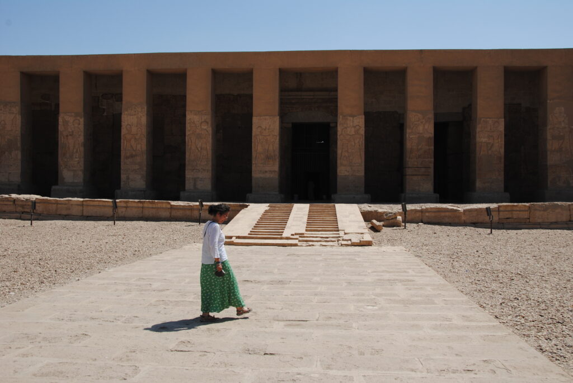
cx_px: 286
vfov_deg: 40.1
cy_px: 192
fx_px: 526
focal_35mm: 33
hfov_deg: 57.2
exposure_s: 1/250
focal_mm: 22
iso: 100
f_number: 8
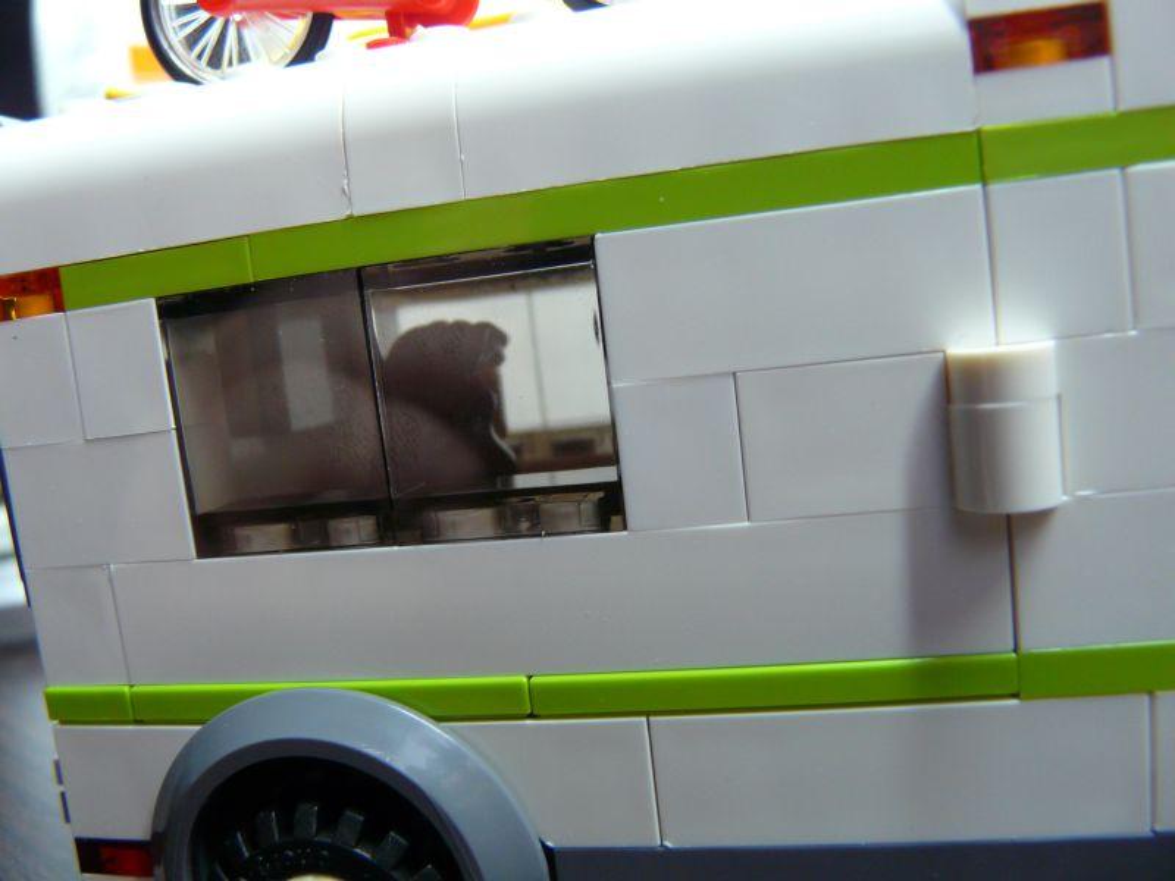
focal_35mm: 28
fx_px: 950
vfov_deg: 49.7
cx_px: 588
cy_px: 440
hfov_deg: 63.4
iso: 160
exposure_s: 1/30
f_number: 2.8
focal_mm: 4.6
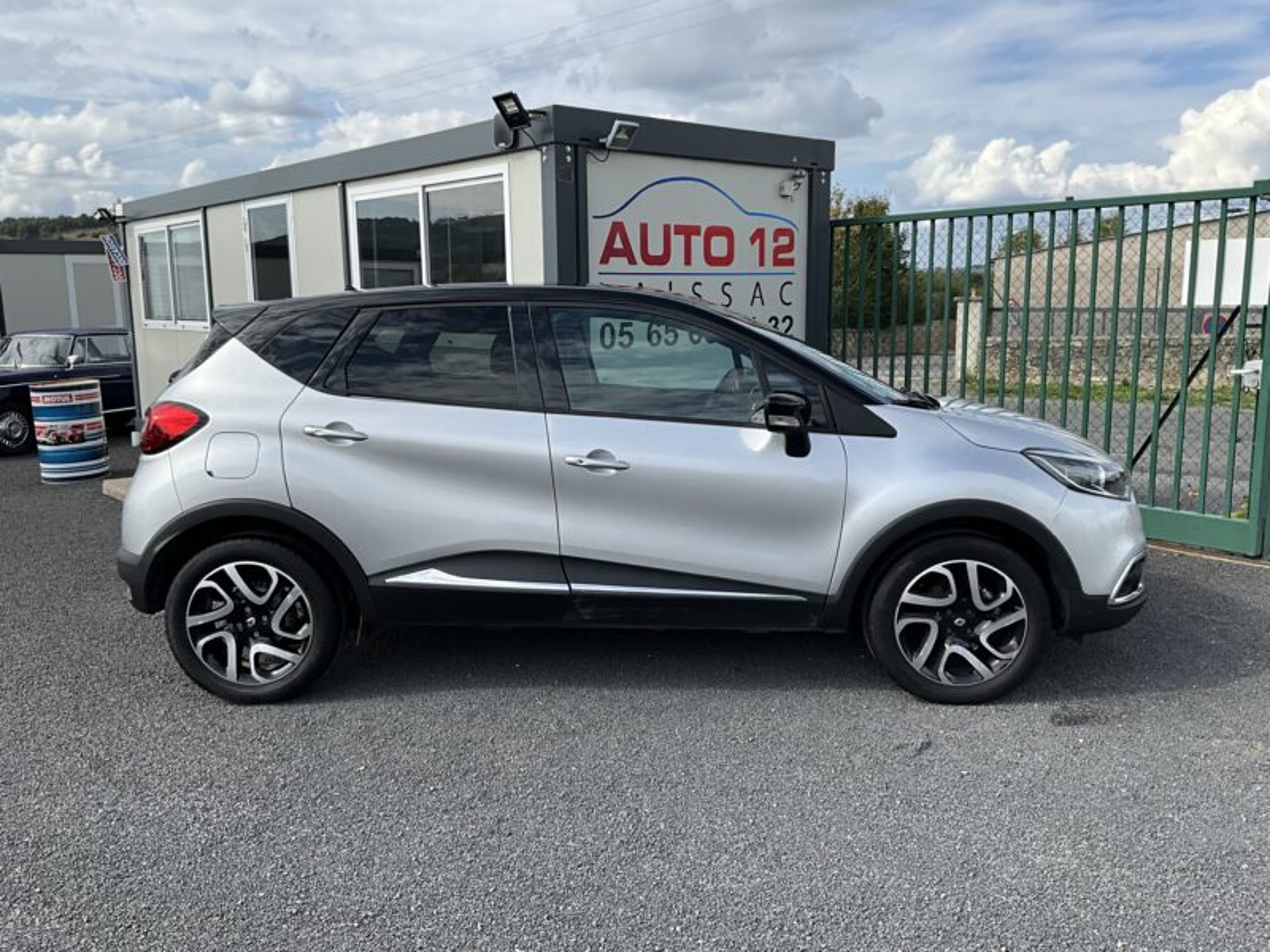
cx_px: 635
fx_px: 1064
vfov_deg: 48.2
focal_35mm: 29
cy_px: 476
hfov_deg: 61.7
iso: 25
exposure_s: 1/1626
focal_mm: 3
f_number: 1.8
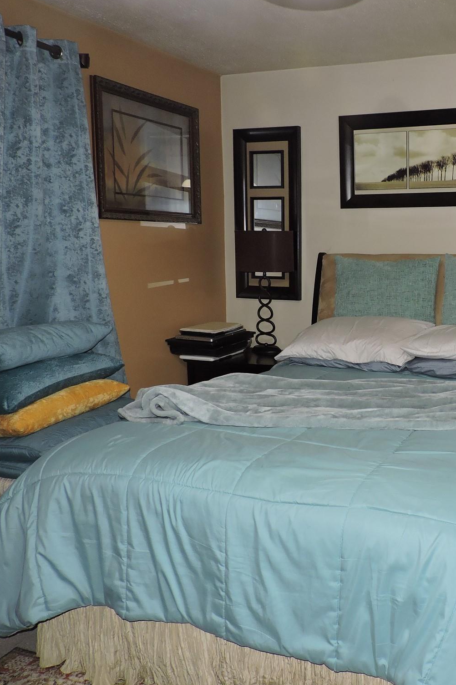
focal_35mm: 34
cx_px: 402
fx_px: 646
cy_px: 336
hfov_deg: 36.7
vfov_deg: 55.8
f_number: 3
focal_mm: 4.3
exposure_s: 1/30
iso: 200
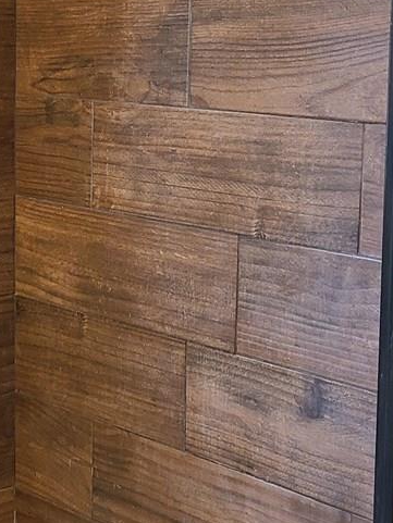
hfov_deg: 17.7
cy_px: 215
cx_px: 89
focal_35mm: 83
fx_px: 1256
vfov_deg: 23.5
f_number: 1.8
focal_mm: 5.4
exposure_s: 1/40
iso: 200
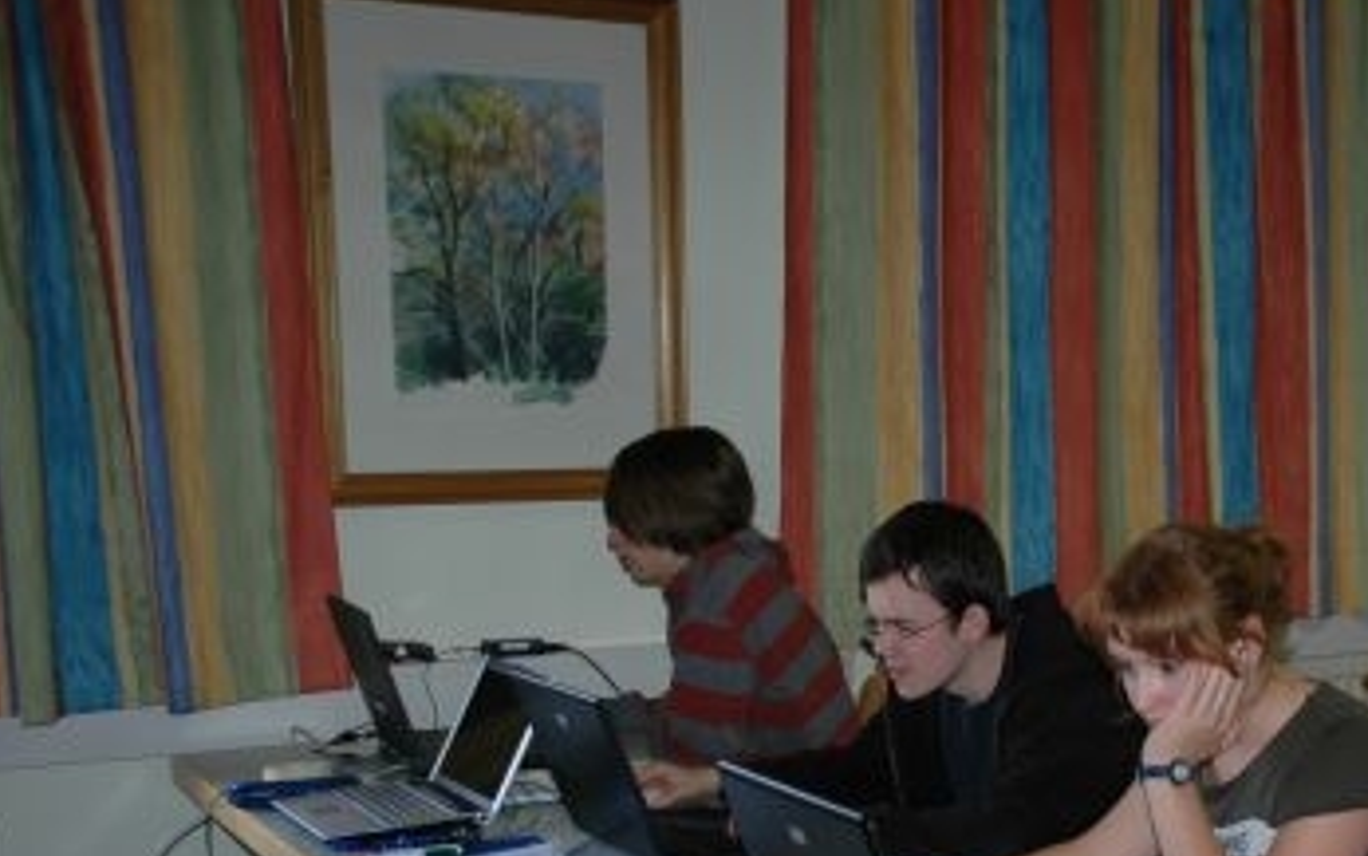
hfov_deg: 34.2
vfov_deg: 22.1
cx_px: 1068
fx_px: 2163
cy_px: 680
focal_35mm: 58
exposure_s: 1/60
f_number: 4
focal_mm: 24
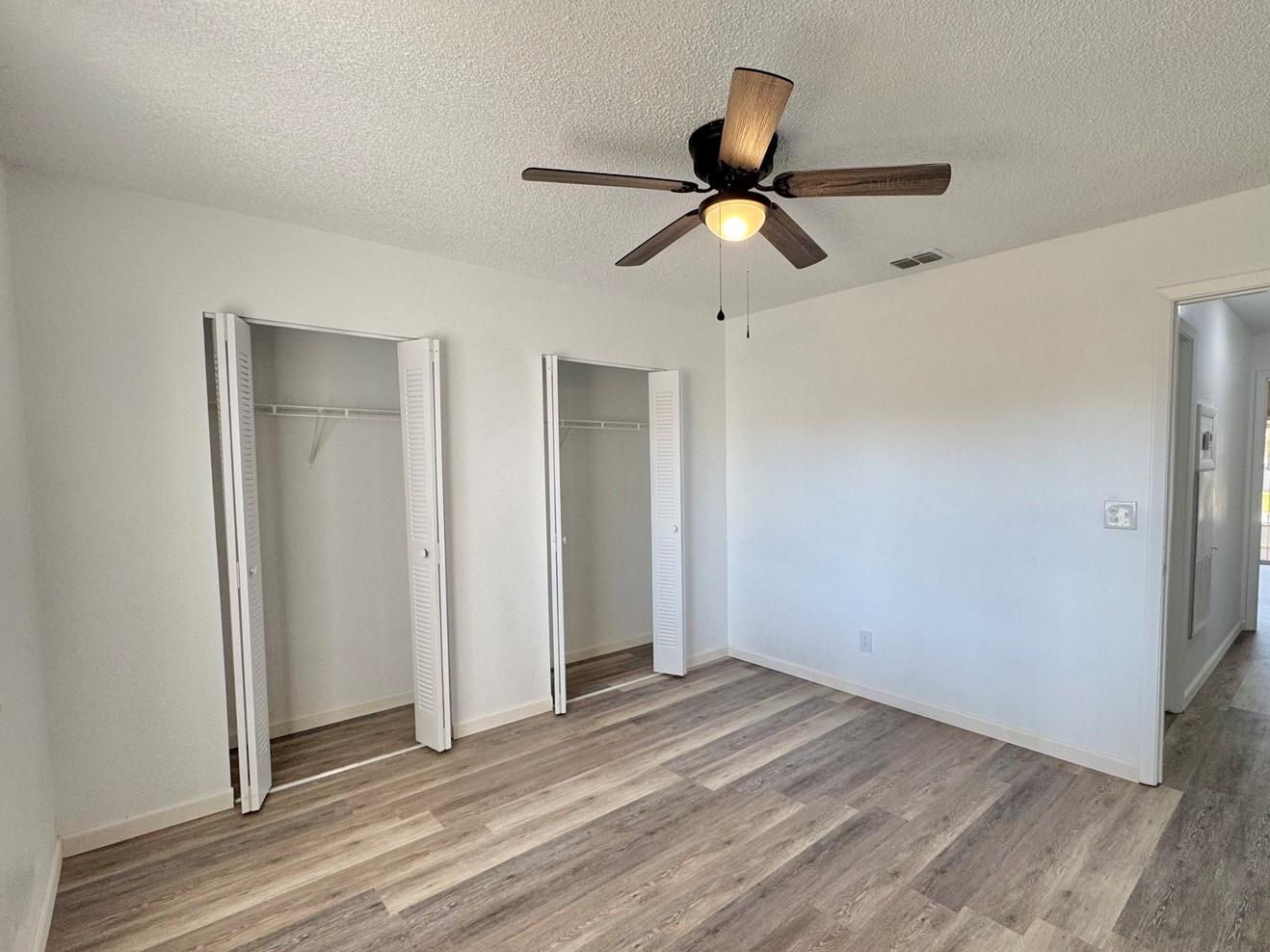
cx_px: 716
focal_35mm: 17
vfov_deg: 74.6
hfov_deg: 90.6
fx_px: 624
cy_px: 504
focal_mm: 2.22
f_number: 2.2
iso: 100
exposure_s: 1/120
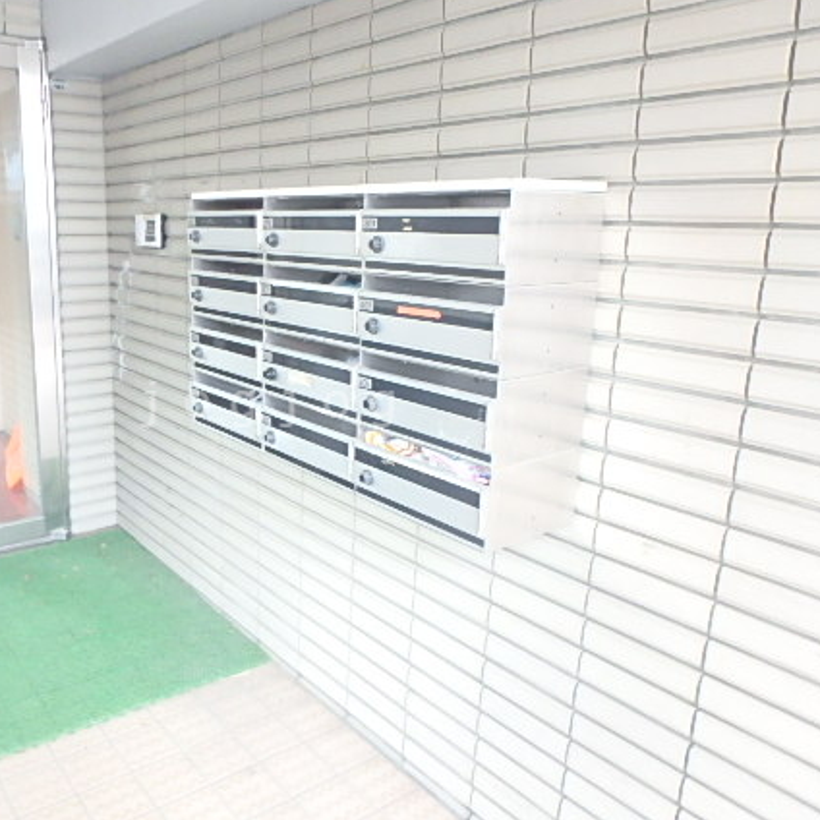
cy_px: 404
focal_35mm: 28
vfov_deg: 57.3
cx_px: 273
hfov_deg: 56.1
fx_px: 750
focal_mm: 3.7
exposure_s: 1/20
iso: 800
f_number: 3.5
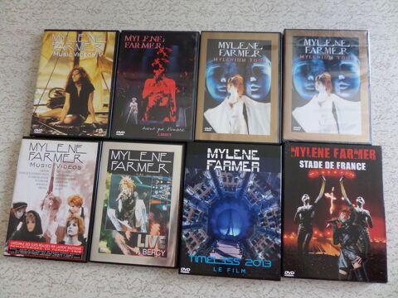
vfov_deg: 56.8
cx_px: 199
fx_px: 276
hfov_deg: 71.6
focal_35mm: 24
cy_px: 149
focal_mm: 4.3
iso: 100
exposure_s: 1/30
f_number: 3.1
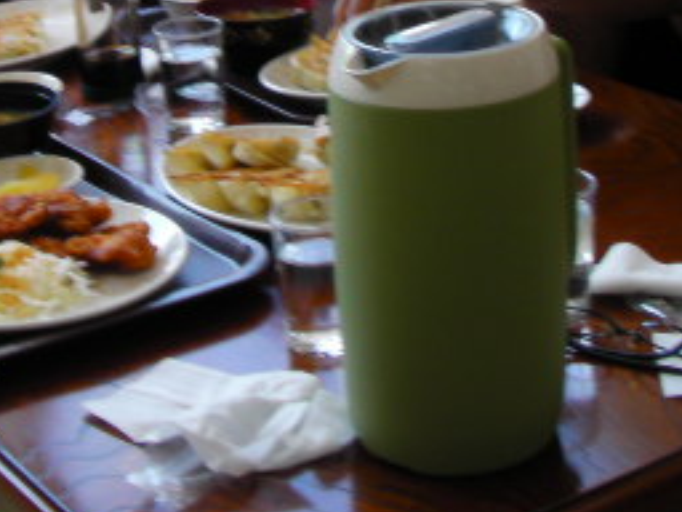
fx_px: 1872
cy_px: -45
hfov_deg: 20.5
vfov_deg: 15.2
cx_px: 197
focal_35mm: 95
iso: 50
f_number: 3.5
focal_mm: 6.3
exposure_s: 1/30.5
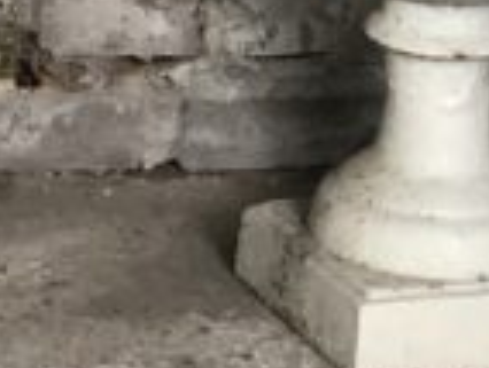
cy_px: -543
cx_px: -737
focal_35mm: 374
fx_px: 5292
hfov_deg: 5.1
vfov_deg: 3.9
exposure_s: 1/33
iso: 125
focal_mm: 6
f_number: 2.4
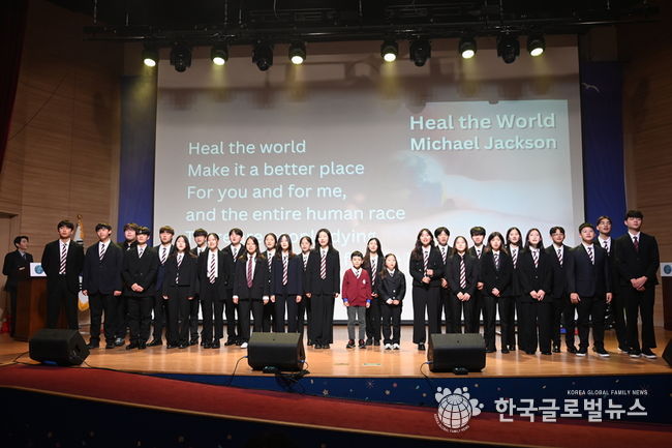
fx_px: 550
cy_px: 224
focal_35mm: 30
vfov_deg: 44.3
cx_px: 336
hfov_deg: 62.8
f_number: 4
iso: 1000
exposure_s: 1/100
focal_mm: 29.5
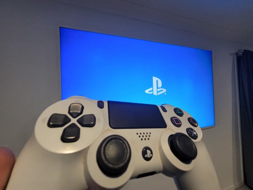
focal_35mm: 13
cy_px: 95
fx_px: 95
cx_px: 126
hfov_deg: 106.2
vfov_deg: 89.9
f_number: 2.2
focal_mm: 1.74
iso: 320
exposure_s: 1/40
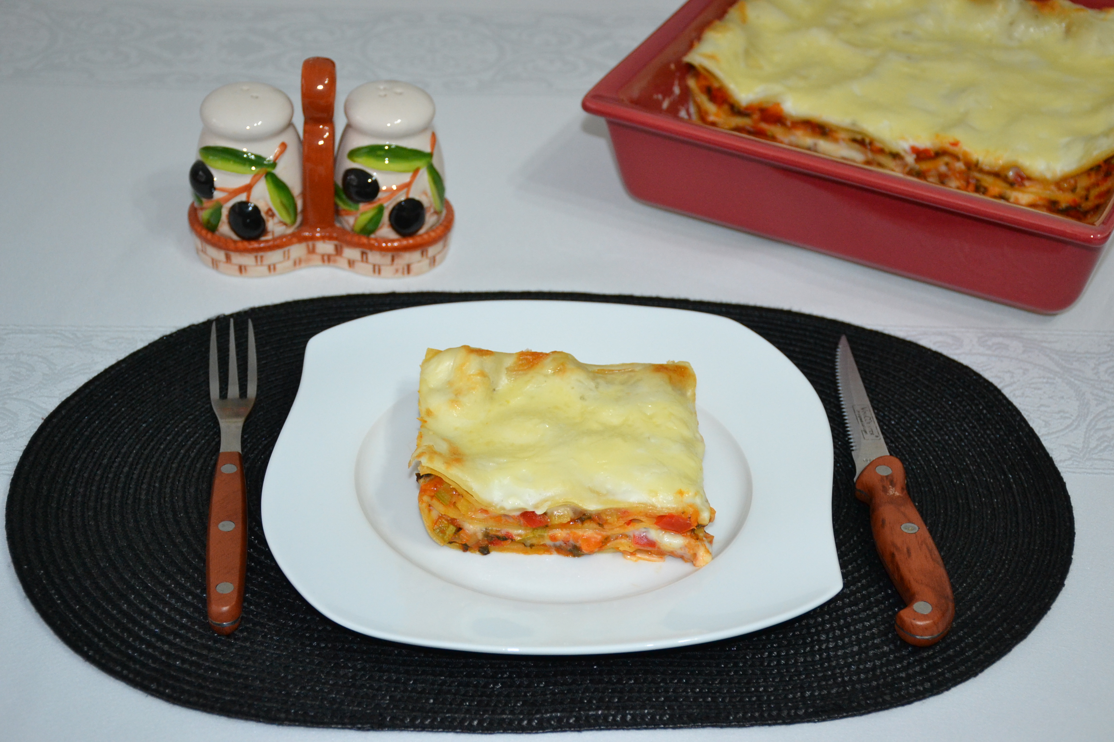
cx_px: 557
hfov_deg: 31.9
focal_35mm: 63
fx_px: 1949
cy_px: 371
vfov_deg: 21.6
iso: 1250
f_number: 4.5
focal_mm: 42
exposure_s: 1/60
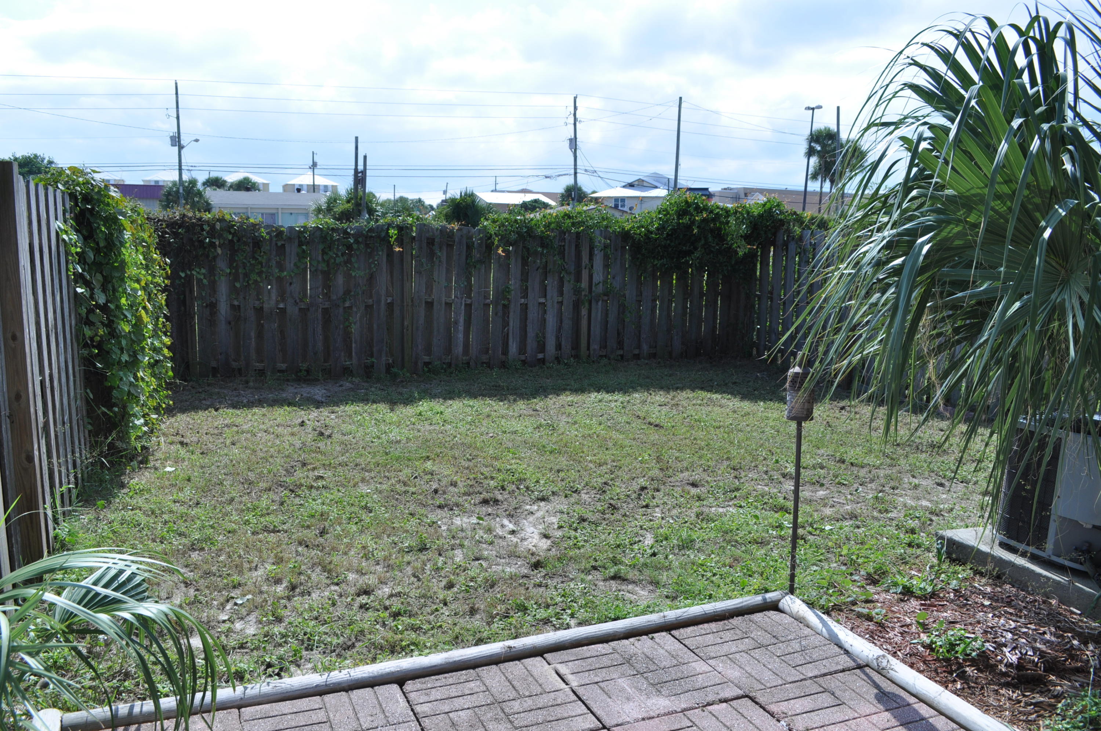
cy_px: 366
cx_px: 550
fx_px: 825
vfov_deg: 47.8
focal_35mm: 27
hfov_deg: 67.4
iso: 200
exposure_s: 1/320
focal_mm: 18
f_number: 9
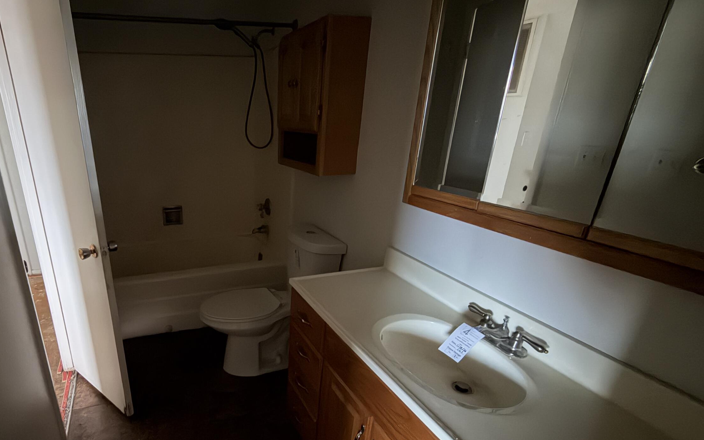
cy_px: 269
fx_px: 384
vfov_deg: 59.1
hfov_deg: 82.8
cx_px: 248
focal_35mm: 20
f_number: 2.2
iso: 1250
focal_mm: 2.22
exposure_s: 1/15
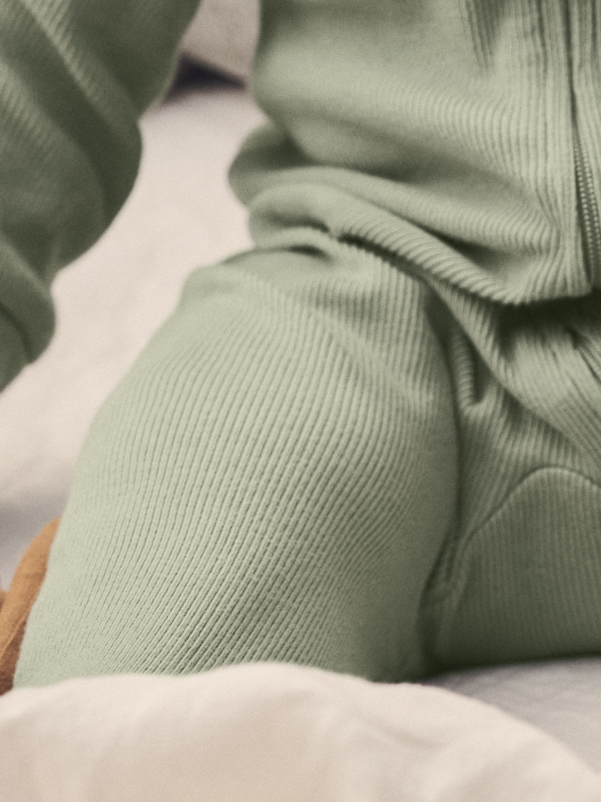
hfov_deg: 3.1
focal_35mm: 485
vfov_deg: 4.1
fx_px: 11230
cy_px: 336
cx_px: 907
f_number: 5
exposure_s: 1/1600
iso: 250
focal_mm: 135
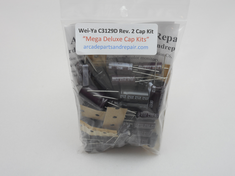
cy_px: 88
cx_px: 118
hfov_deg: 42.9
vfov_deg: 32.9
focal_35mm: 44
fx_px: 299
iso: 125
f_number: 4.7
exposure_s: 1/30
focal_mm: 7.9
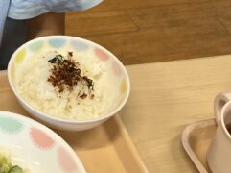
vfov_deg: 17.3
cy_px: 0
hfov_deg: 22.4
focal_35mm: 83
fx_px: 553
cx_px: -14
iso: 100
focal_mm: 5.7
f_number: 1.5
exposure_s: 1/120
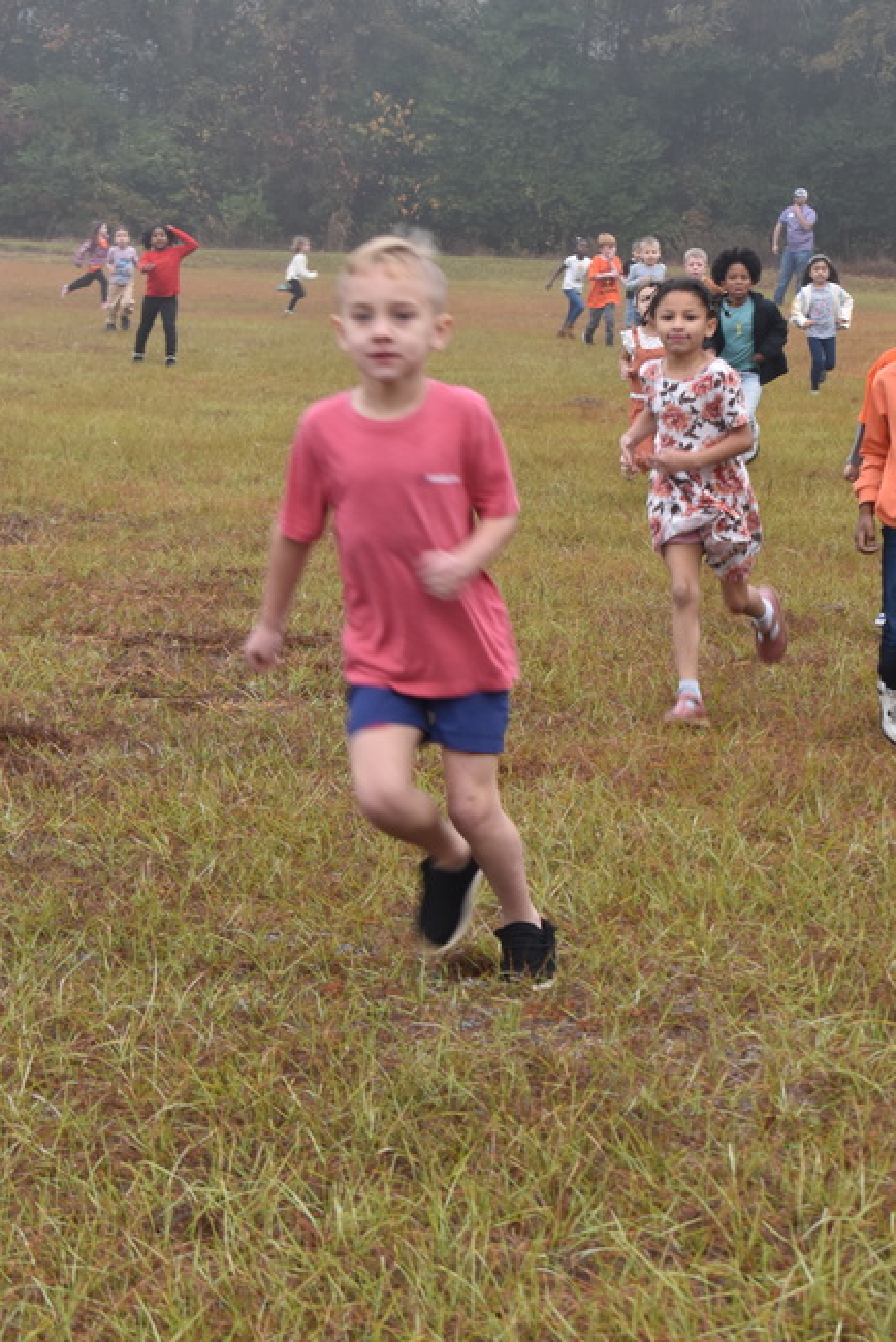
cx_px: 541
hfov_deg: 13.5
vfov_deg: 20.1
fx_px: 3789
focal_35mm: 102
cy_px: 677
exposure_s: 1/100
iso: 450
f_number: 7.1
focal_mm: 55
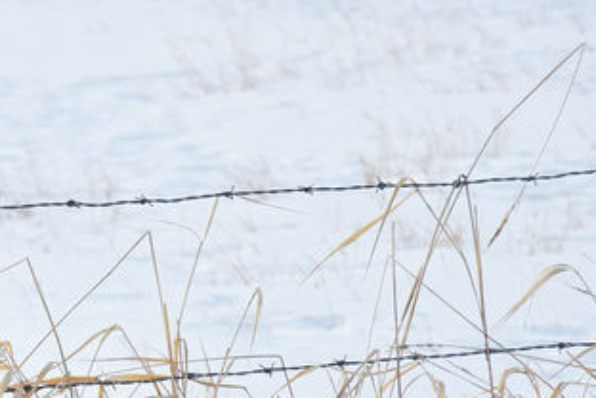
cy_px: 481
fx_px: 7091
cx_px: -40
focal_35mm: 428
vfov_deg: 3.2
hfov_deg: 4.8
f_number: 5.6
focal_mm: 105
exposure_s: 1/1000
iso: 200
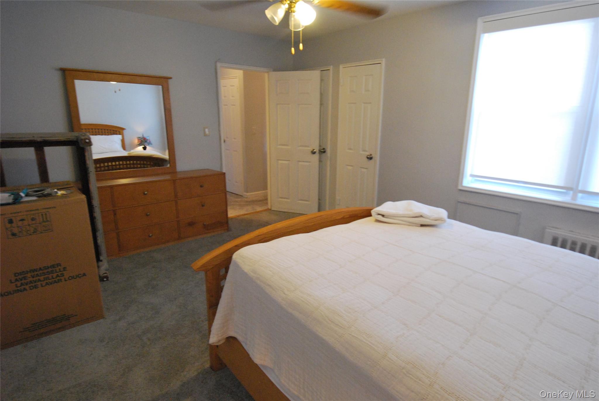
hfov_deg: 81.1
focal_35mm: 21
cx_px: 300
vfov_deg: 59.6
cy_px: 200
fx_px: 350
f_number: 6.3
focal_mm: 14
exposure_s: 1/20
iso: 1600
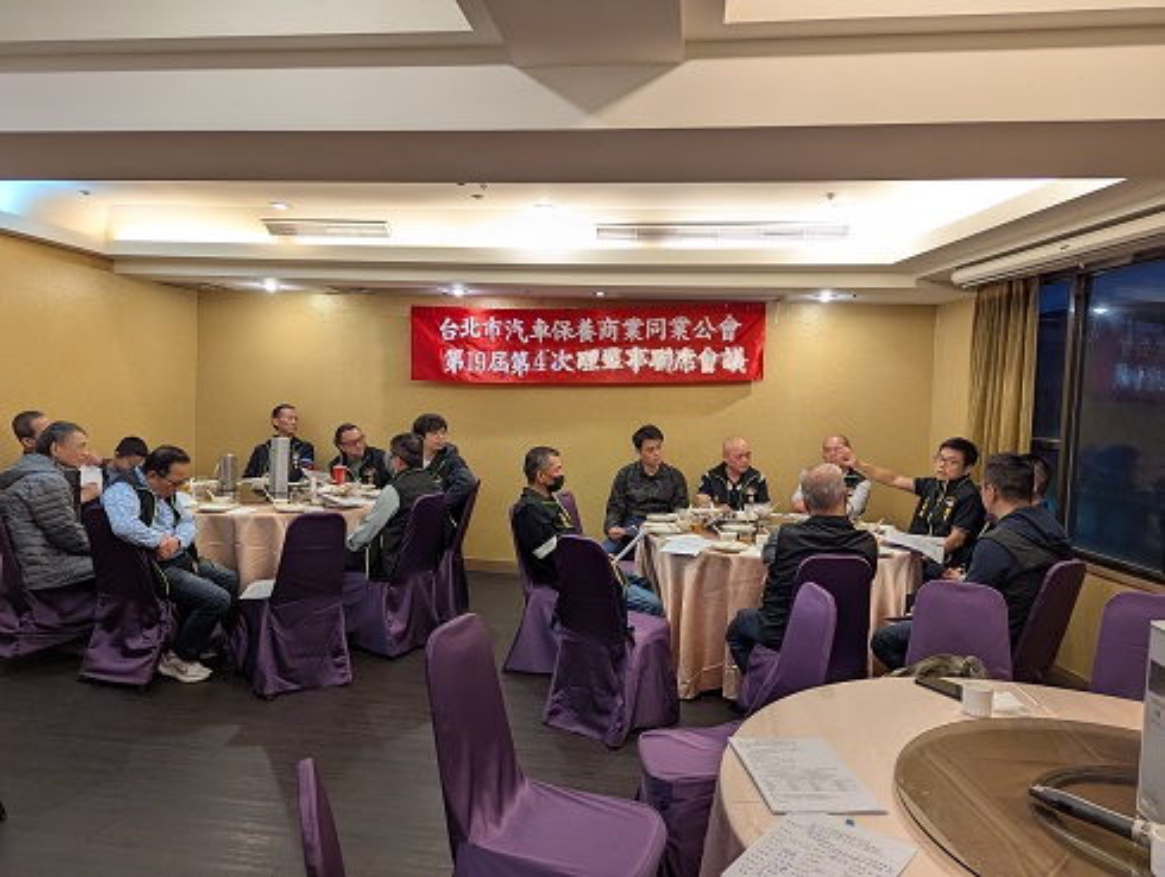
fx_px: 809
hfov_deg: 71.5
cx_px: 582
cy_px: 438
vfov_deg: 56.9
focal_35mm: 24
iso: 295
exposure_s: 1/120
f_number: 1.85
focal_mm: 6.81
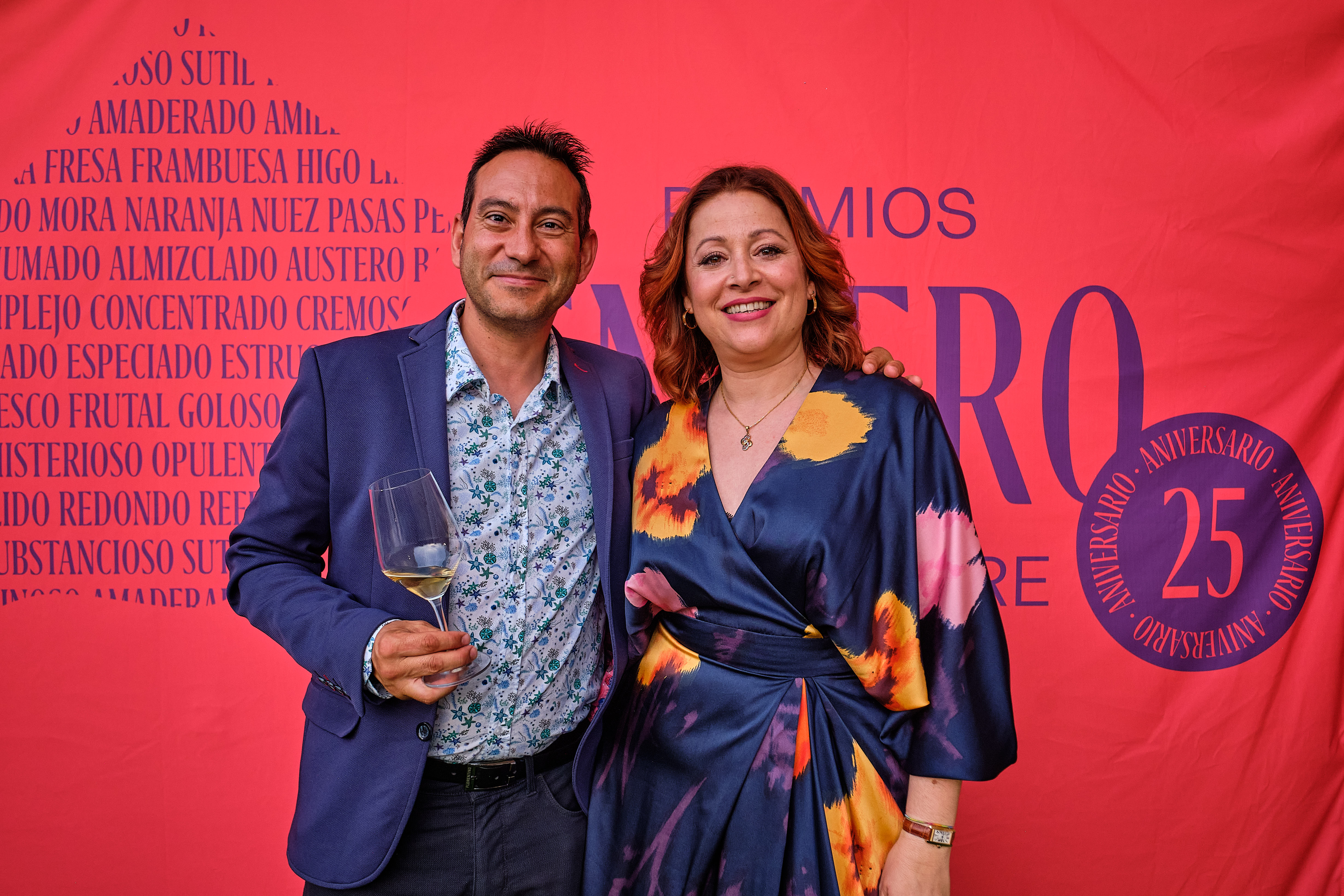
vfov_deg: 43.6
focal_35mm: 30
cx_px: 672
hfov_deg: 61.9
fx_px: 1120
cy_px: 448
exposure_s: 1/400
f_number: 4
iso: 800
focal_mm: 20
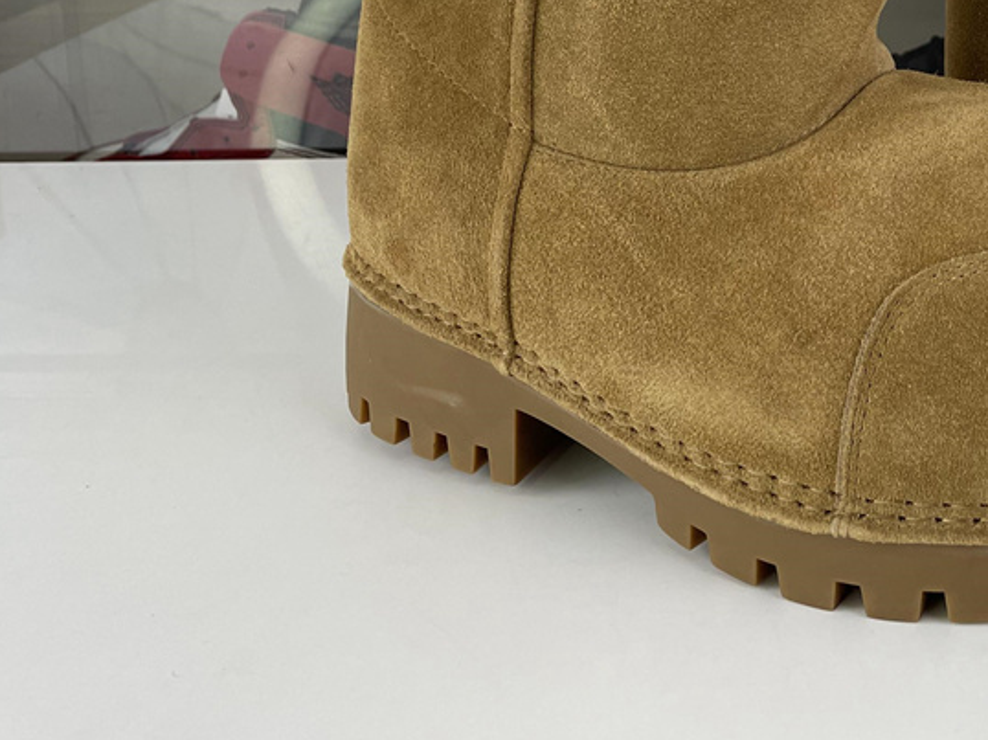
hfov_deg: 30.8
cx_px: 992
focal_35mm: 58
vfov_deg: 23.7
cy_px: -61
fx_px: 1655
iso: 32
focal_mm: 4.2
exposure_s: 1/129
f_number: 1.6
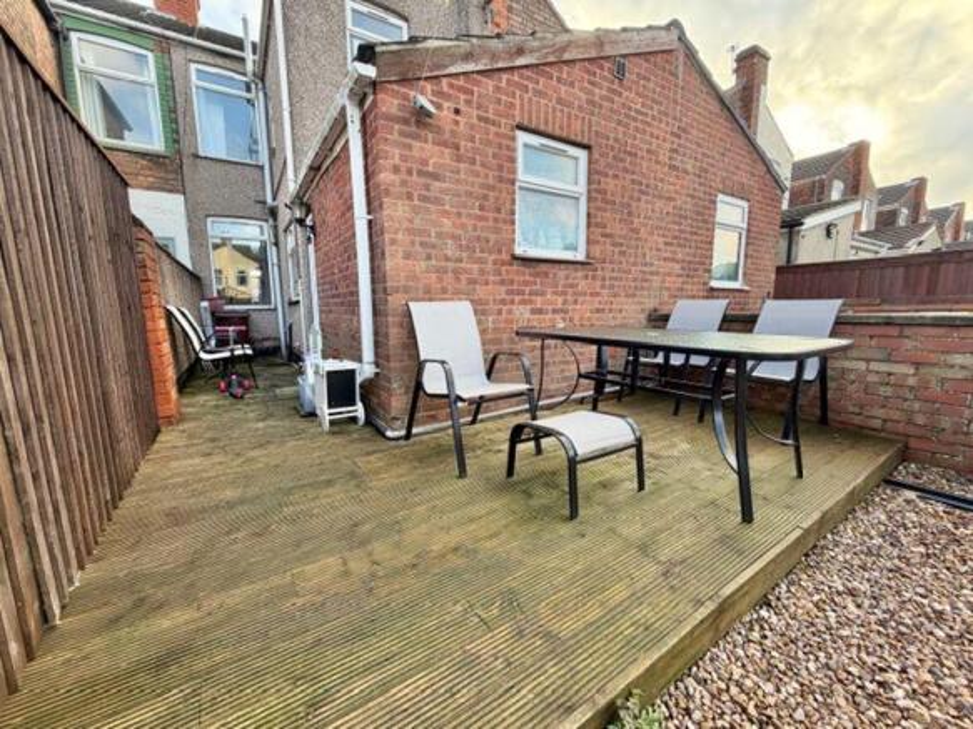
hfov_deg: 102.1
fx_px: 393
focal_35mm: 14
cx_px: 486
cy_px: 364
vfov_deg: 85.7
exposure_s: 1/137
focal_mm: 2.22
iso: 50
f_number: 2.2
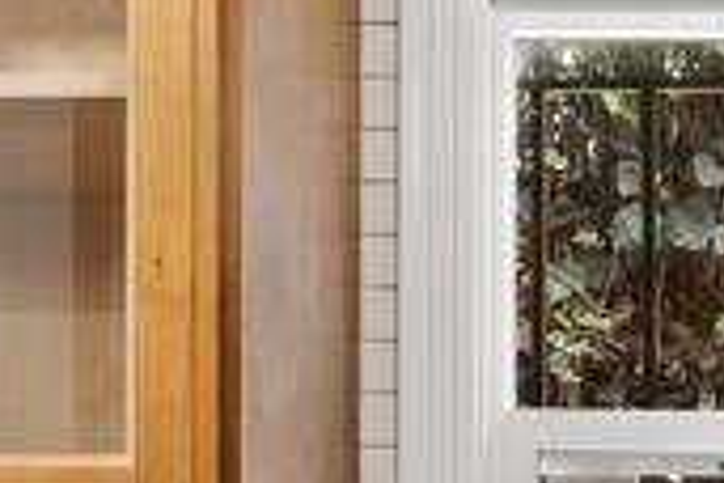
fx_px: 1207
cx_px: 703
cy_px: 585
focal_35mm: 60
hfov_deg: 31.2
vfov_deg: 21.0
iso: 500
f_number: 8
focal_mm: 16
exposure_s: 1/4
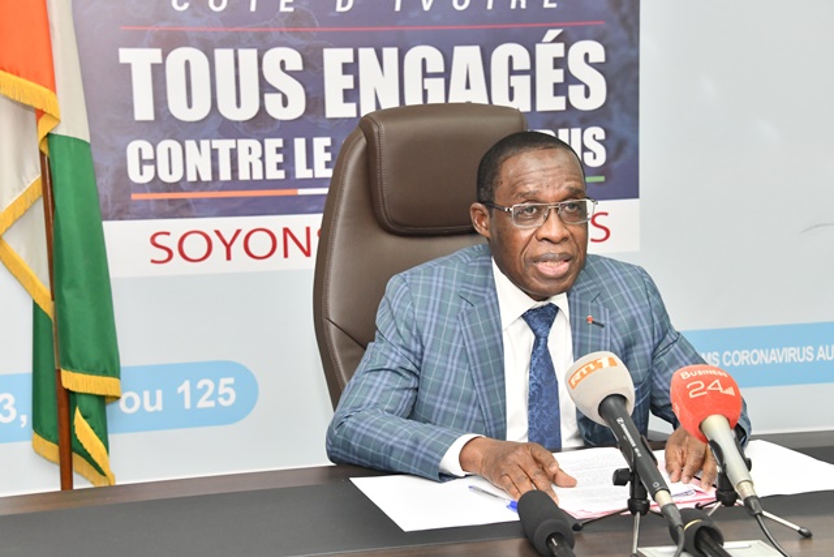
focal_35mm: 72
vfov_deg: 18.9
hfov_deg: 28.1
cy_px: 278
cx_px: 417
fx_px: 1668
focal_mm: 72
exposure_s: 1/60
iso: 3200
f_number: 9
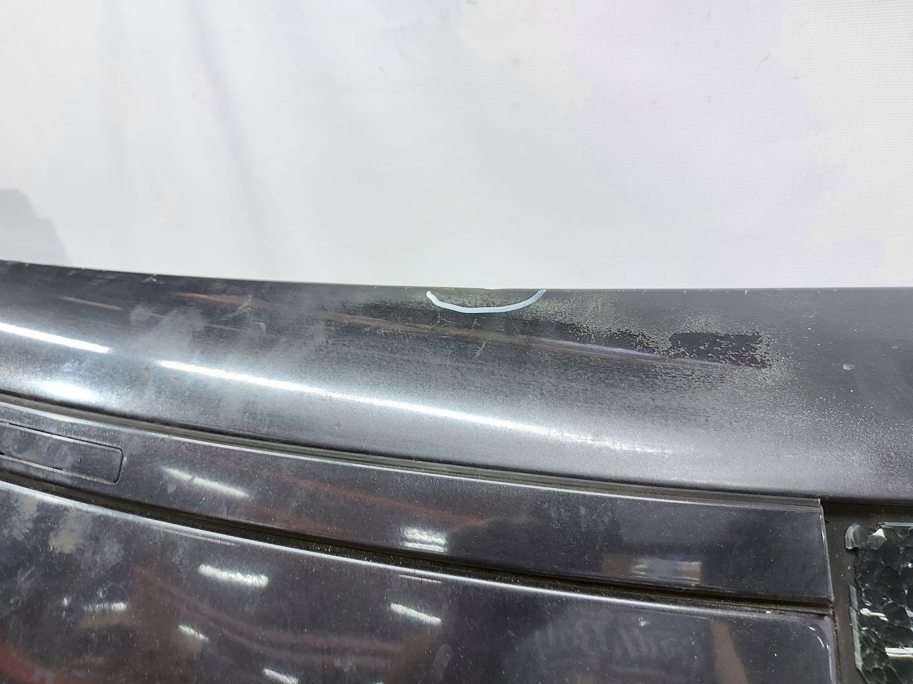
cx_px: 456
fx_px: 633
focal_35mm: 24
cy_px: 342
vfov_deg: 56.8
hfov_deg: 71.6
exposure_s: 1/50
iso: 250
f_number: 1.8
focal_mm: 5.23
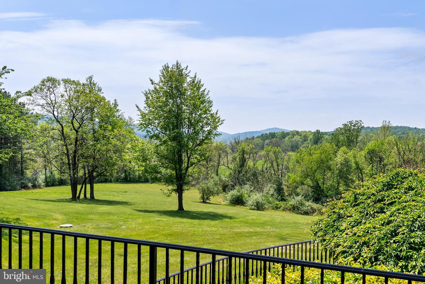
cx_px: 212
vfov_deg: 37.9
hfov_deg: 54.4
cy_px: 142
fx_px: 413
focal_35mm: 35
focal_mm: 35
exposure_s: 1/800
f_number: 6.3
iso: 200
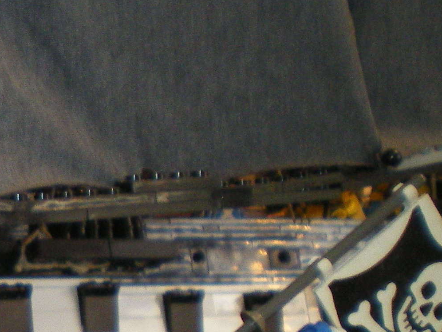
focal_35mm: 118
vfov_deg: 12.4
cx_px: -276
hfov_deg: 15.1
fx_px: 1507
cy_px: 355
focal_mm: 6.3
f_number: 3.1
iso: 250
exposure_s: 1/50
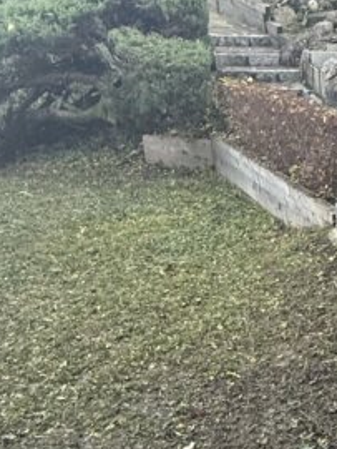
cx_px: 310
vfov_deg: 33.5
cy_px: 436
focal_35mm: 53
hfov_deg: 26.5
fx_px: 687
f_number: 2.2
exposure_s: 1/99
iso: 320
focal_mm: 2.22
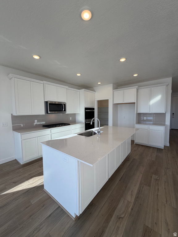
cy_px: 118
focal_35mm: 14
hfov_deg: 85.7
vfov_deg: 102.1
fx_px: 96
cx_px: 89
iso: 50
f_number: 2.2
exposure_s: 1/229
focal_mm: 2.22
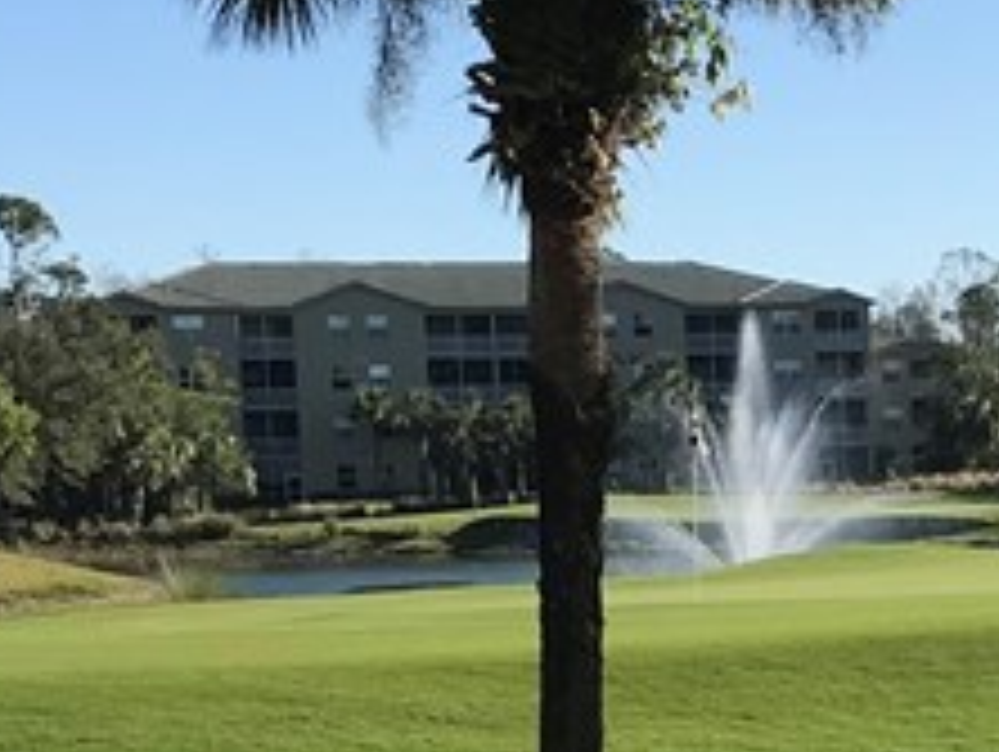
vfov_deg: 11.3
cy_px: 892
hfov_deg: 15.0
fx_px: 3727
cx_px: 1012
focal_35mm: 129
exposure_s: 1/2128
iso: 20
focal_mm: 3.99
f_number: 1.8
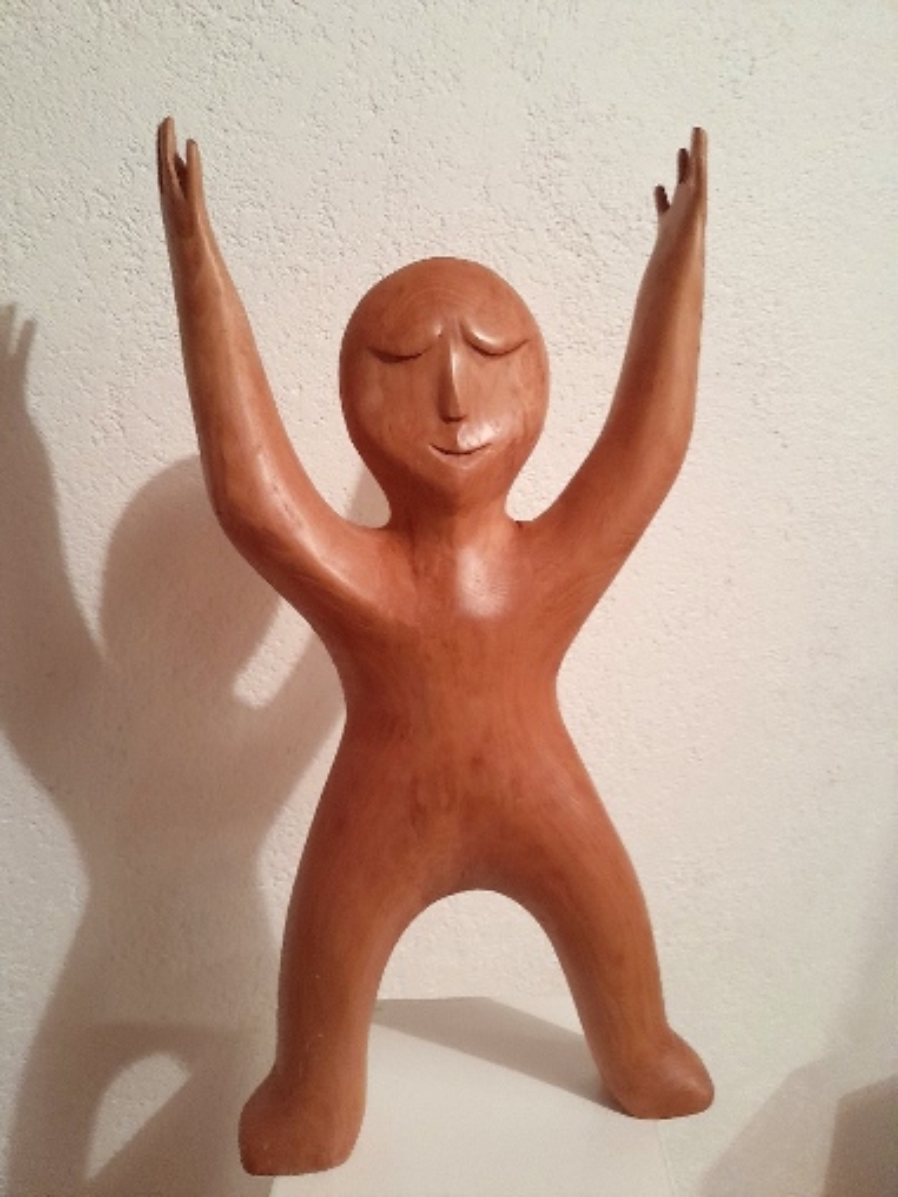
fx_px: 899
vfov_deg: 67.3
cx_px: 449
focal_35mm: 26
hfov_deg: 53.1
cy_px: 598
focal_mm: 3.98
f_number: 1.8
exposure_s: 1/20
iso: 800
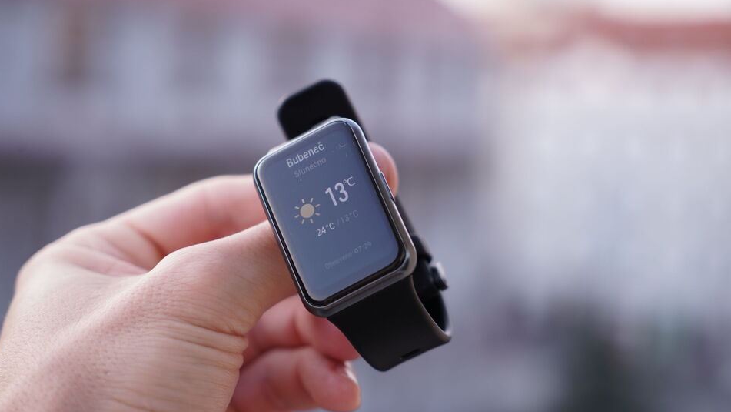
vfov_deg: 16.5
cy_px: 241
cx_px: 364
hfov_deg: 29.0
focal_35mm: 73
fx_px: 1415
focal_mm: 69
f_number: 4
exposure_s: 1/200
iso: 400
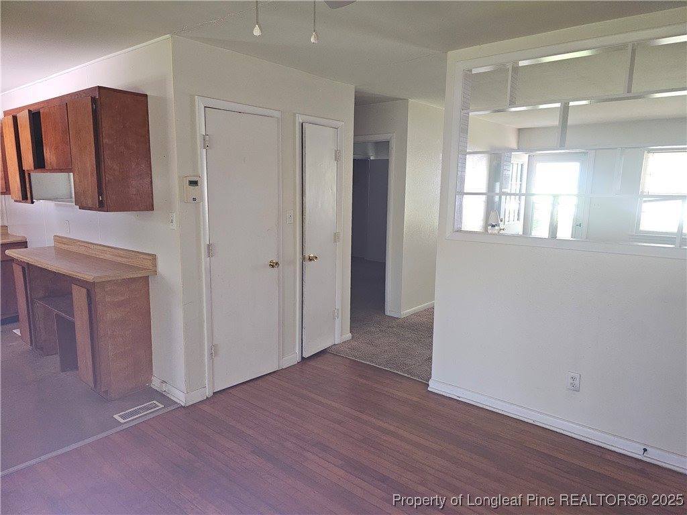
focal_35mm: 23
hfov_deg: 73.9
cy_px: 258
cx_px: 344
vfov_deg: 58.9
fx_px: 456
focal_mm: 6.3
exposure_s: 1/24
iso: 160
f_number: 1.7
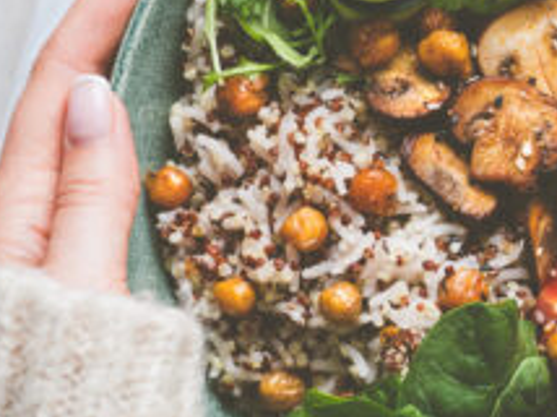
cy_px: 216
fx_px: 2331
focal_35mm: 145
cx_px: 609
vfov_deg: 10.2
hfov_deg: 13.4
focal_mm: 42
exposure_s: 1/250
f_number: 5
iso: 125
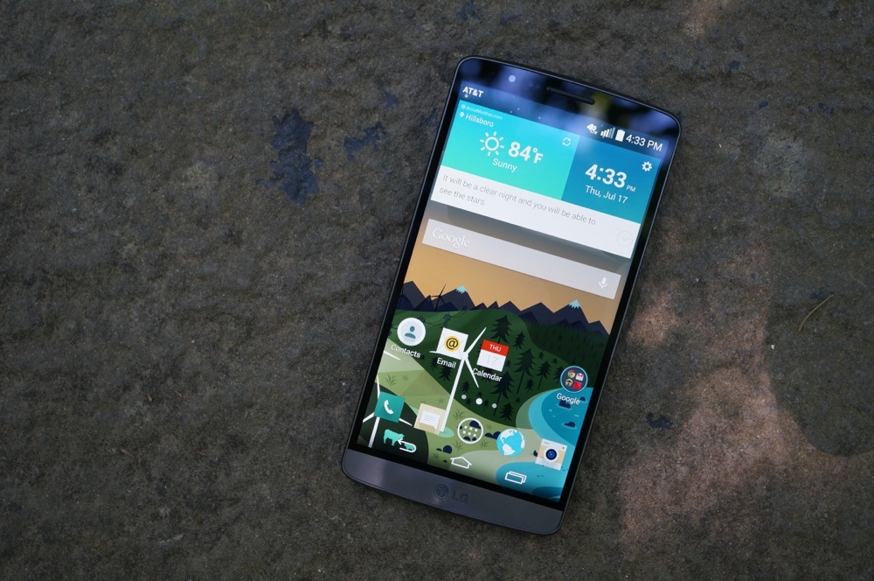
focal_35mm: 45
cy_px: 290
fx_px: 1091
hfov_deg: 43.7
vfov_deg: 29.8
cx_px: 437
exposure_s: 1/60
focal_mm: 30
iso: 250
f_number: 4
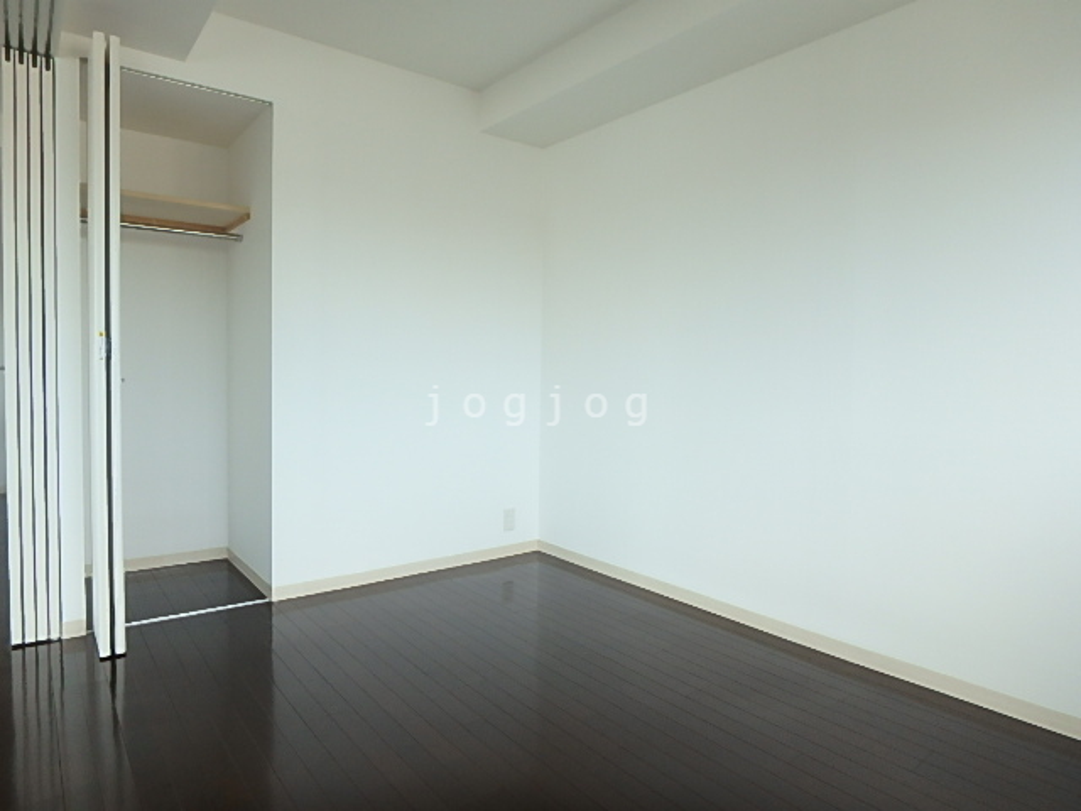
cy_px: 406
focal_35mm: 21
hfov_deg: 79.0
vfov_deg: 63.4
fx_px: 656
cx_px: 540
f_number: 3.5
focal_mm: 3.7
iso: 200
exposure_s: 1/60
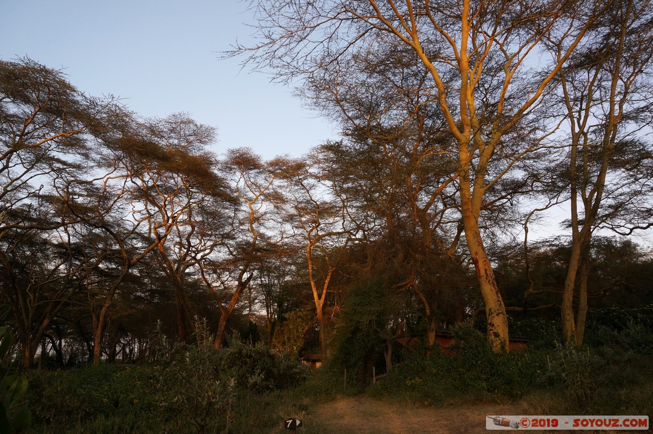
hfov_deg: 73.8
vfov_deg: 53.0
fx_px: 435
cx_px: 326
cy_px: 217
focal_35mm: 24
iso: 400
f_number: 8
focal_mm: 16
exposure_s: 1/250
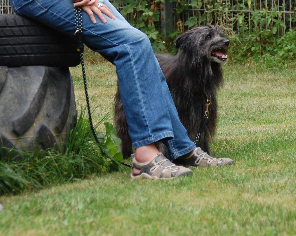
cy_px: -11
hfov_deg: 10.2
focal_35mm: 190
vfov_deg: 8.1
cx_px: 167
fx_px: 1663
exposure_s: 1/320
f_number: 5.6
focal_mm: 75
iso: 400
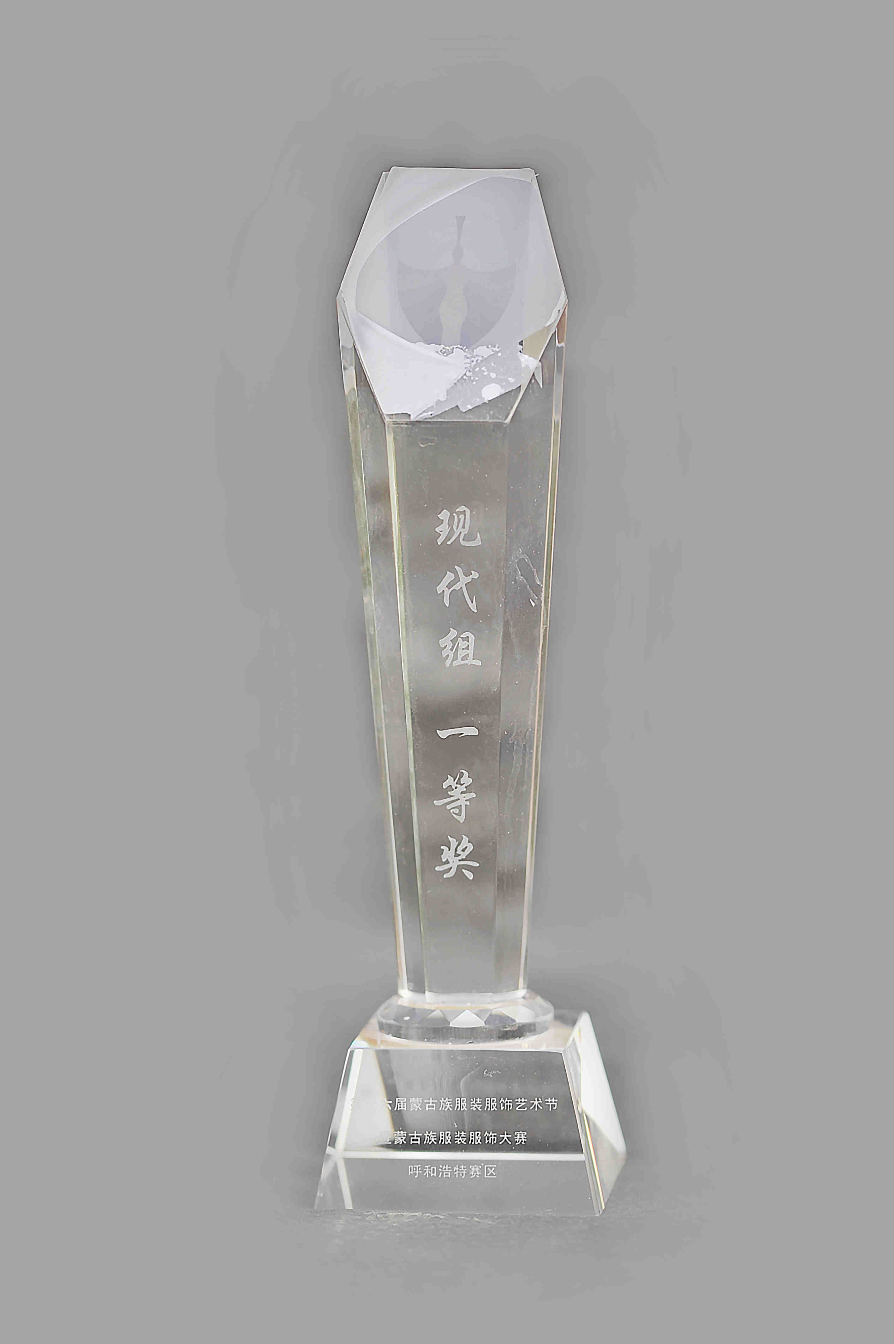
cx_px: 447
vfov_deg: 19.5
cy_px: 672
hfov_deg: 13.0
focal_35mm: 105
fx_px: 3916
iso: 200
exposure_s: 1/80
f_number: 3.5
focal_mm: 105
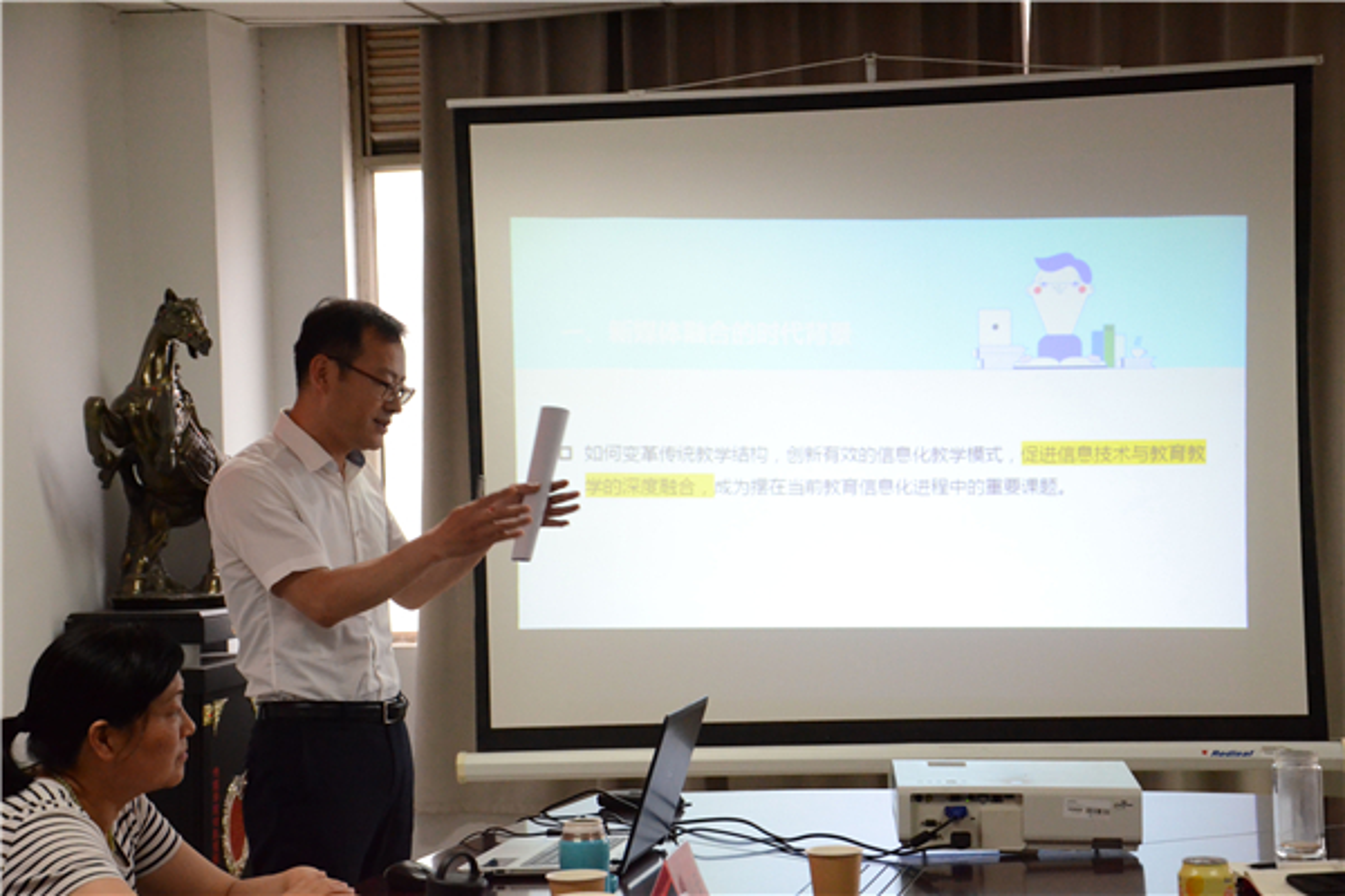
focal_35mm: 78
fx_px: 2914
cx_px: 672
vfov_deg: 17.5
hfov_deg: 26.0
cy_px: 448
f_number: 5.6
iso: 3200
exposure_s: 1/200
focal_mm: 52
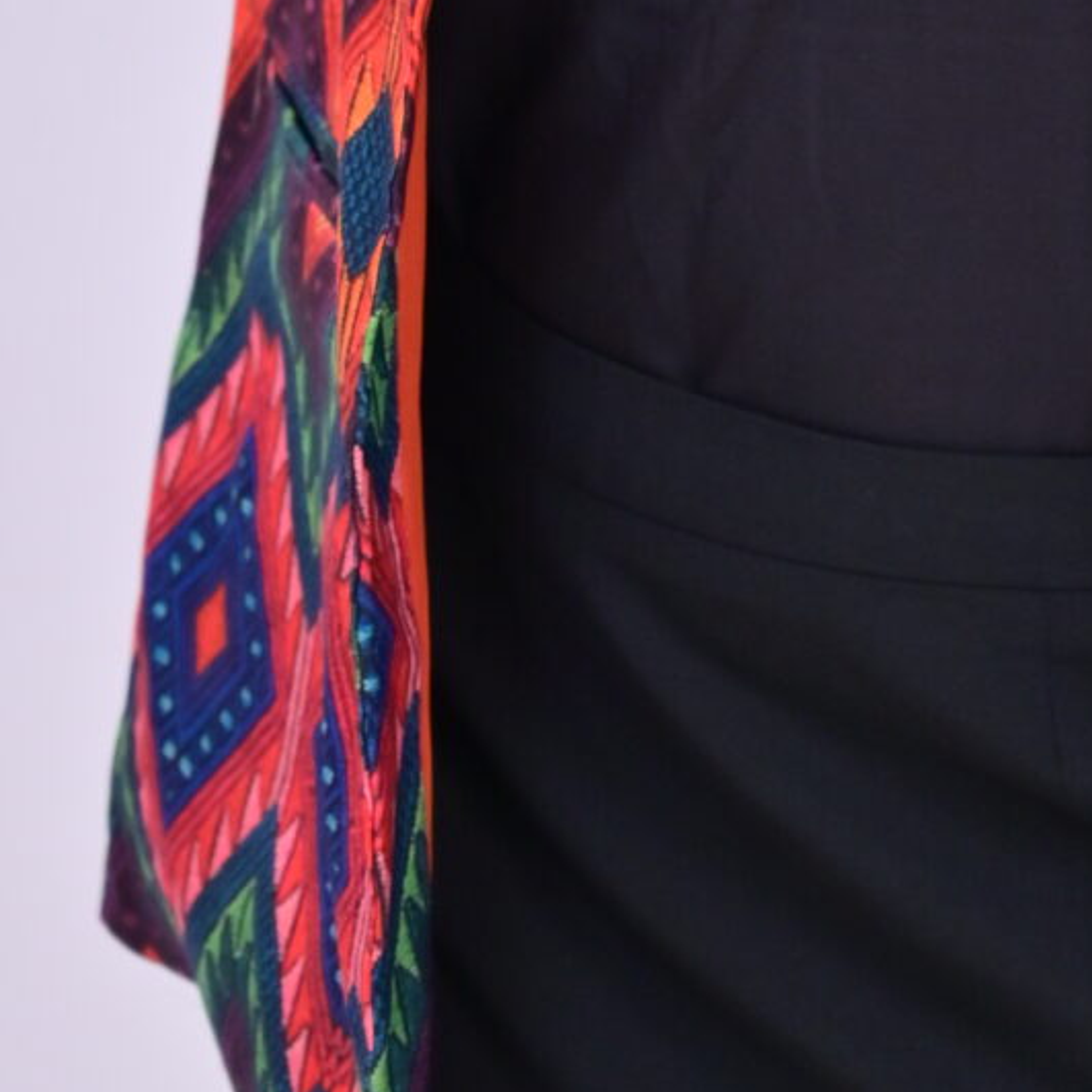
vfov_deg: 7.1
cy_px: -66
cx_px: 1222
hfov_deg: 7.1
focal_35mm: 245
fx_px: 8744
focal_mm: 60
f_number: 4
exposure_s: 1/125
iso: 200
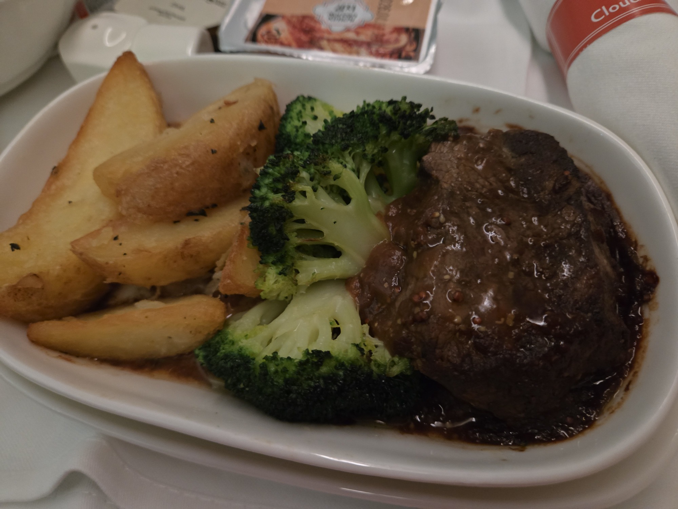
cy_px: 254
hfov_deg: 73.9
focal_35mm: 23
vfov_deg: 58.9
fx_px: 450
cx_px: 339
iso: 1600
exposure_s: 1/15.2
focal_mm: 5.4
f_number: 1.8
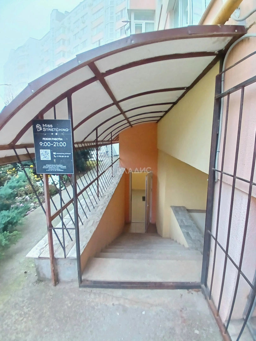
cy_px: 170
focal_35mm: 17
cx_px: 128
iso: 160
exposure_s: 1/33
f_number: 2.2
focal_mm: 1.4
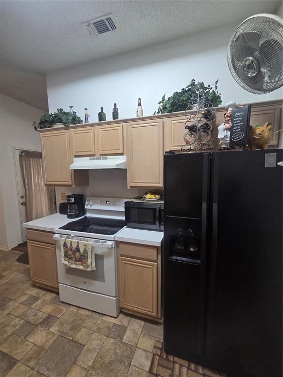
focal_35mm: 13
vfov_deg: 106.2
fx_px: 142
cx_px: 142
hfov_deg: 89.9
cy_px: 188
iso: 250
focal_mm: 2.2
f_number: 2.2
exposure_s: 1/60
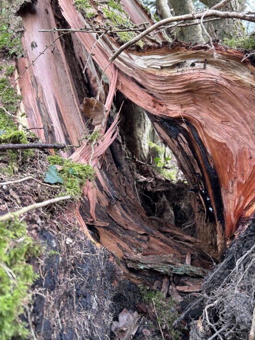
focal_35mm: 27
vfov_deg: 65.3
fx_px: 265
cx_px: 126
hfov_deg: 51.4
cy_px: 171
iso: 40
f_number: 1.5
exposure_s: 1/121
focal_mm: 5.7
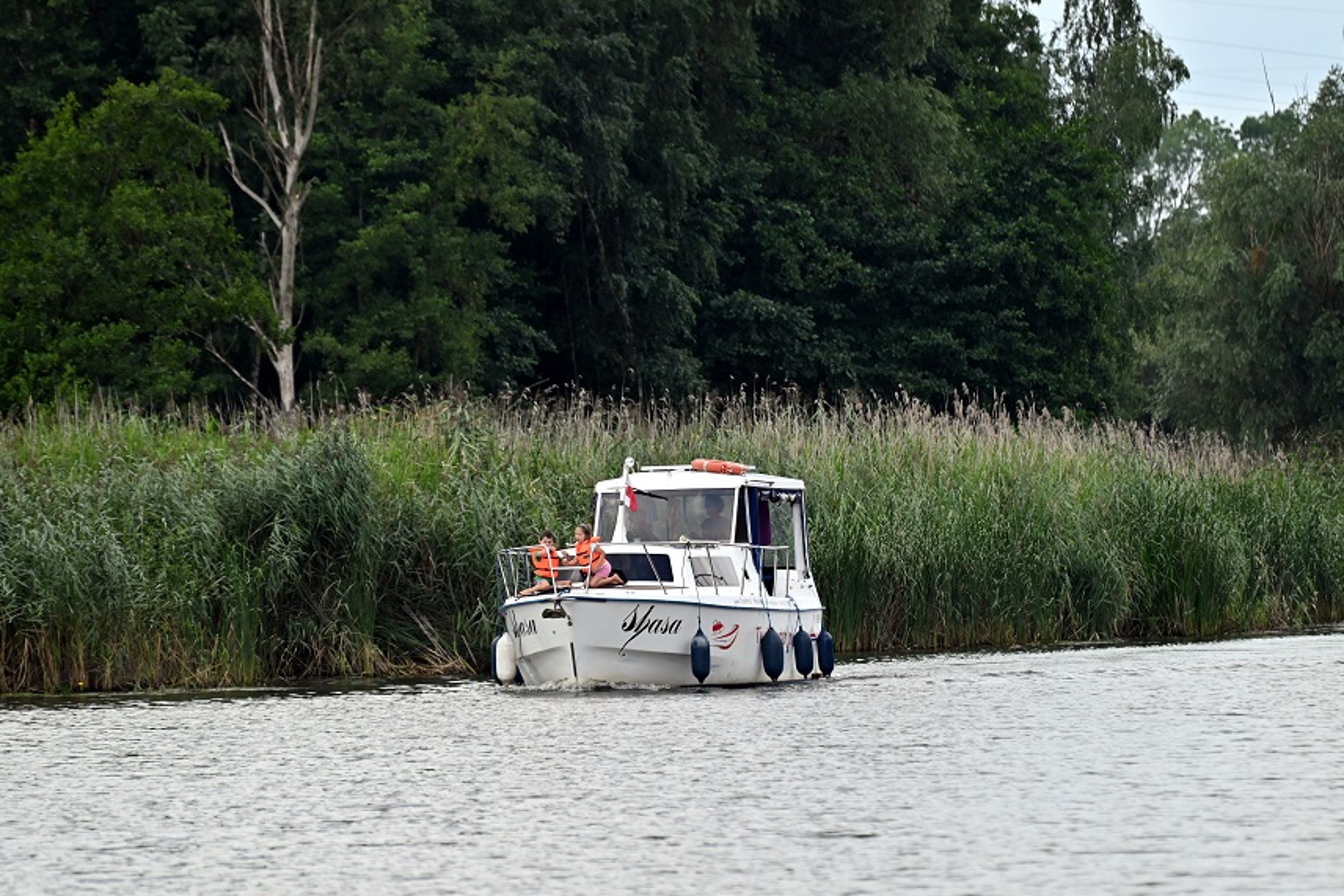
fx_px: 12433
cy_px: 460
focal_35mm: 333
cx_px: 744
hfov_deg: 6.2
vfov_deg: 4.1
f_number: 5.6
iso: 200
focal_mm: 300
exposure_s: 1/640
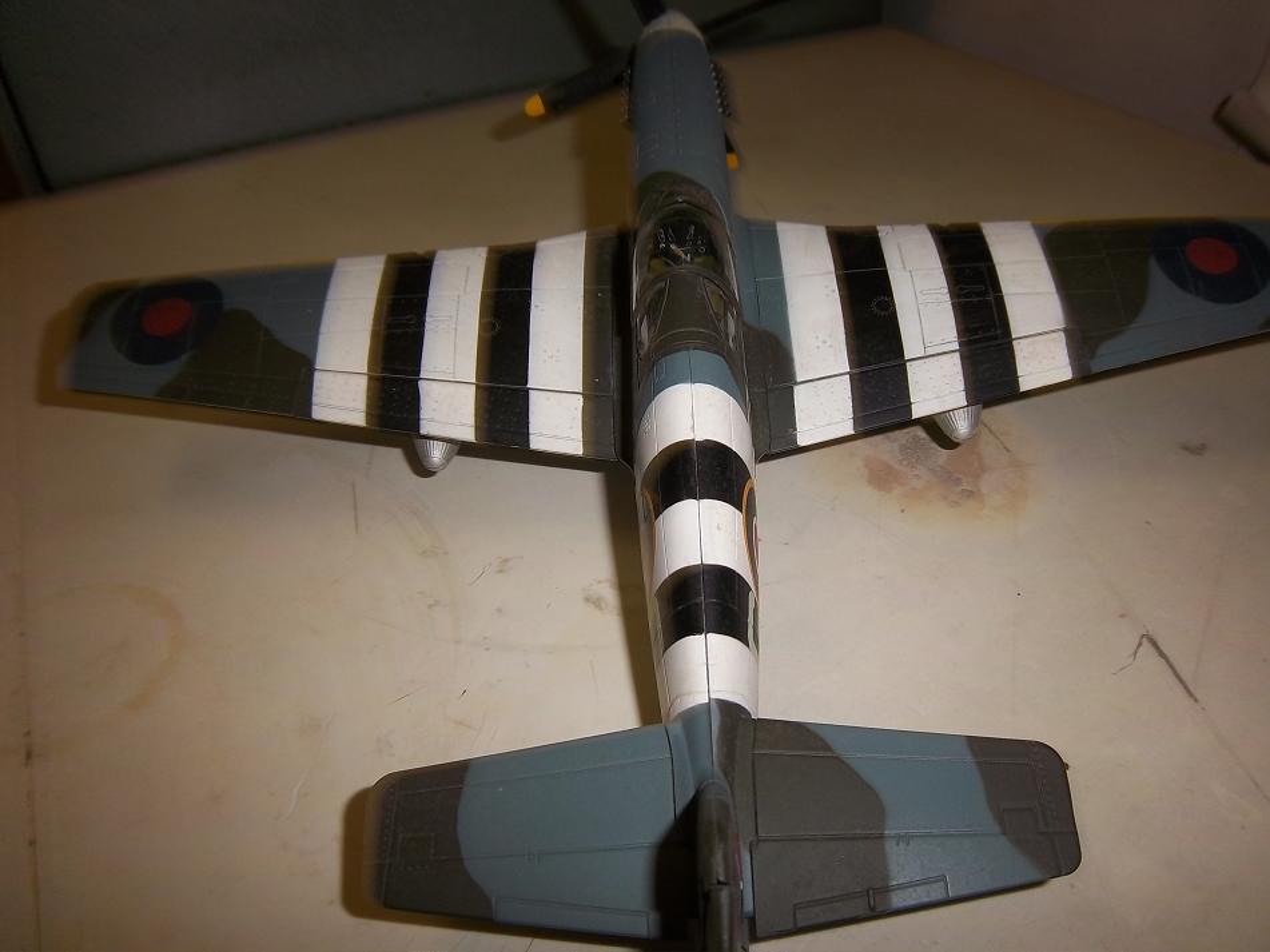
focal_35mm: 28
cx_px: 635
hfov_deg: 63.5
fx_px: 1027
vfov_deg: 49.7
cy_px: 476
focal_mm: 5.1
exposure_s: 1/30
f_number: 3.5
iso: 64
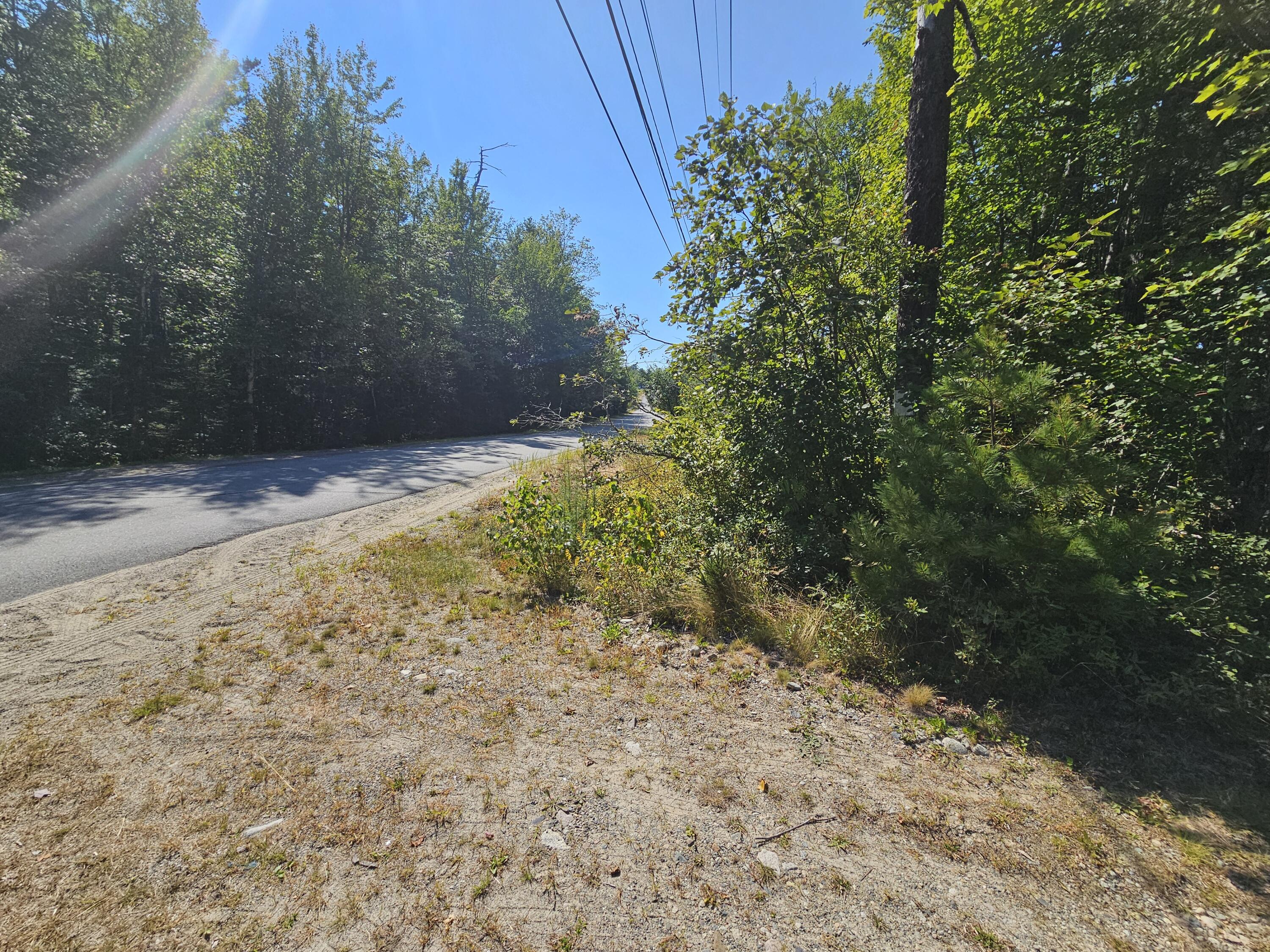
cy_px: 476
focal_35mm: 13
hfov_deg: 106.2
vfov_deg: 89.9
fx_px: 477
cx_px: 635
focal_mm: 2.2
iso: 50
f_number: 2.2
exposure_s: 1/2289
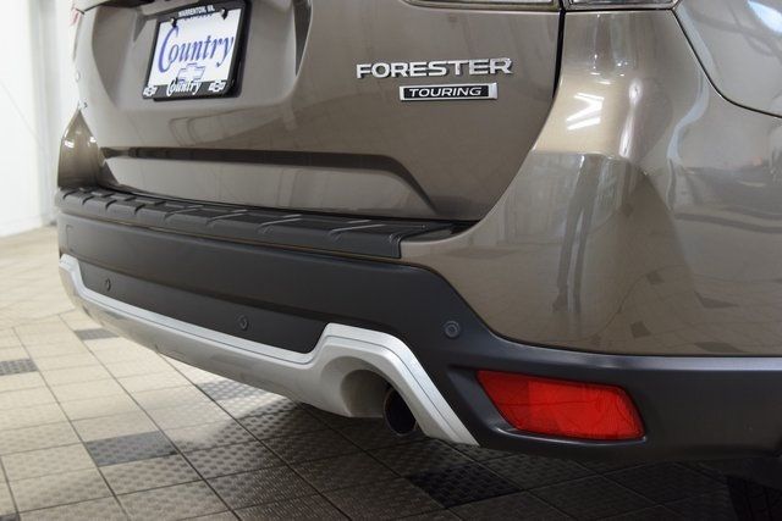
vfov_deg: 28.1
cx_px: 391
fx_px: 1043
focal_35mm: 48
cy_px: 260
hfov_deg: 41.1
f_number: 6.3
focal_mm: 32
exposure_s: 1/15
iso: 800
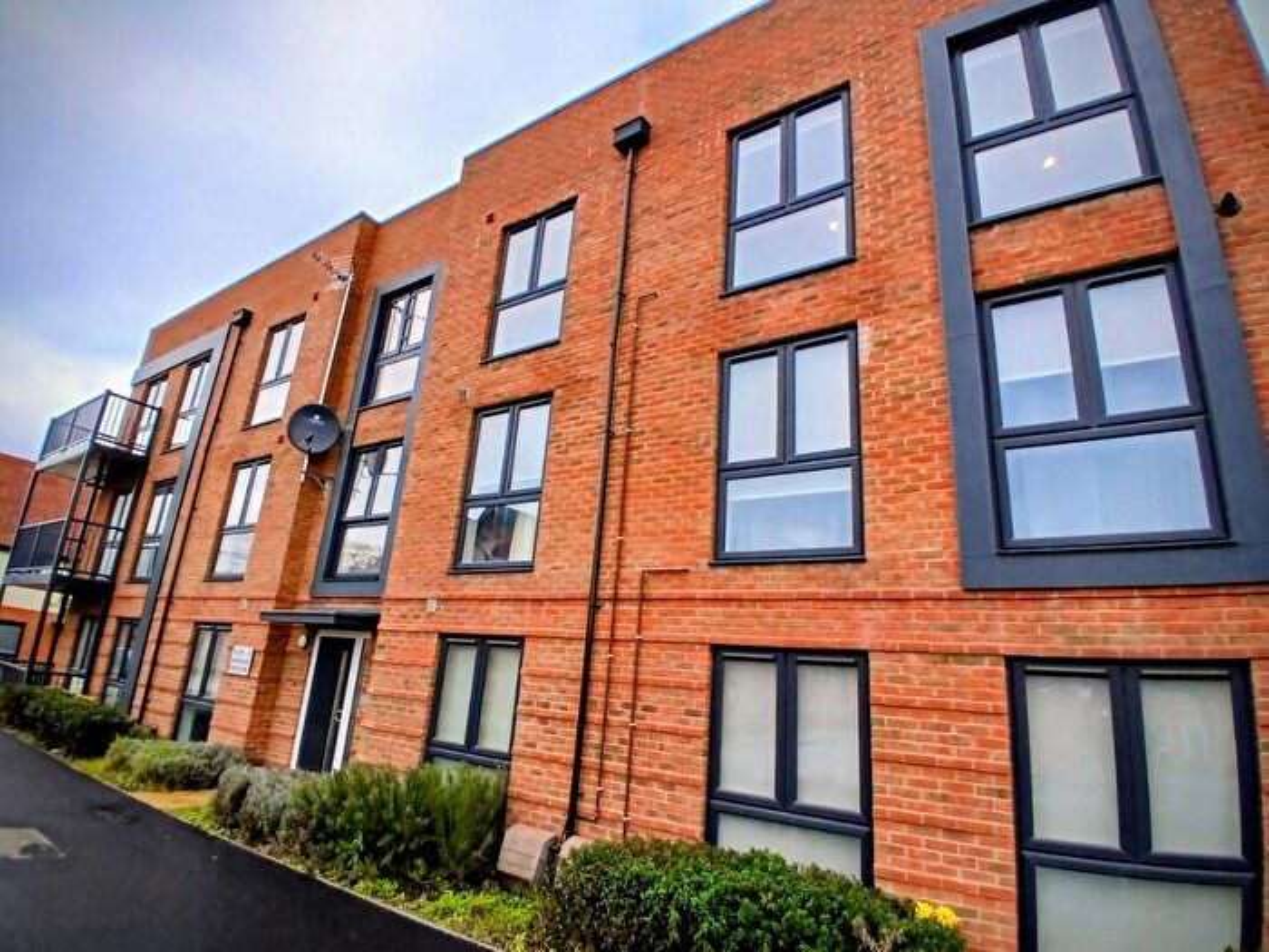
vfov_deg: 74.7
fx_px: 623
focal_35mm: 17
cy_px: 476
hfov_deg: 91.0
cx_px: 634
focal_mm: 1.4
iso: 50
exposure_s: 1/270
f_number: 2.2
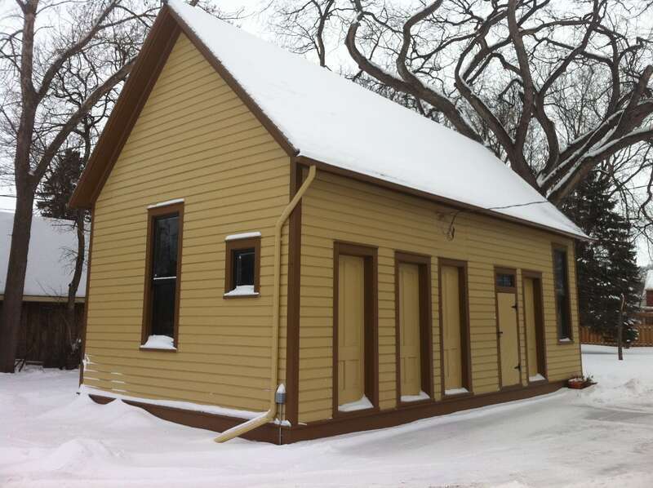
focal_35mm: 35
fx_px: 659
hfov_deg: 52.7
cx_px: 326
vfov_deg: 40.6
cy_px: 244
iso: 80
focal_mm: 3.85
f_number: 2.8
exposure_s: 1/736
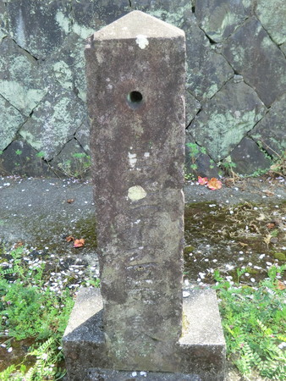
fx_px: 440
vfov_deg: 46.8
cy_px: 190
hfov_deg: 36.0
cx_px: 143
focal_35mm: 40
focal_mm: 7.1
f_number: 3.8
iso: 80
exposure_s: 1/60
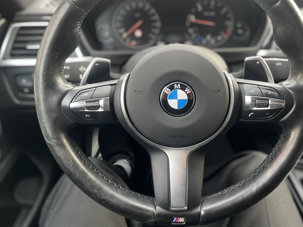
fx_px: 298
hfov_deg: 53.8
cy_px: 87
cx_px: 171
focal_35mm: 34
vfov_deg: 41.5
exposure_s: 1/71
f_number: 1.6
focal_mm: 5.1
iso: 125
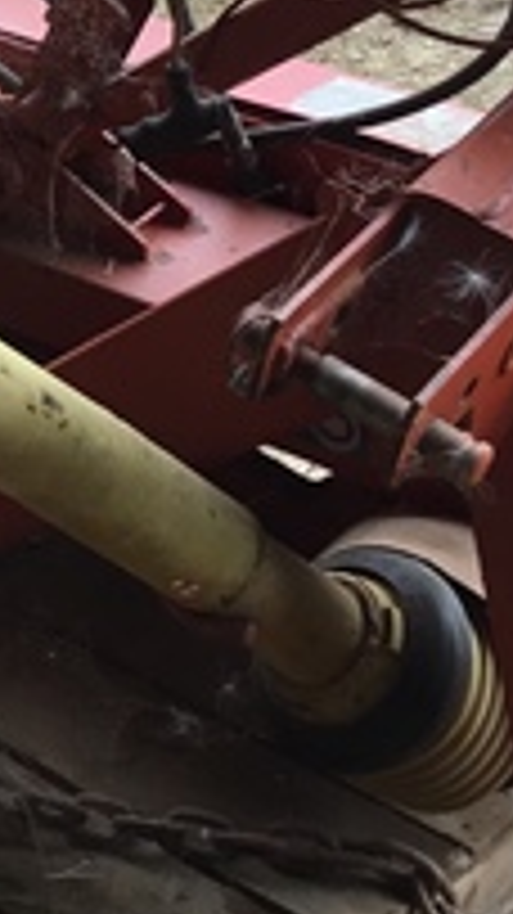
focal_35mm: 110
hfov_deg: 10.4
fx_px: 2663
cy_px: 160
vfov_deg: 19.2
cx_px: -400
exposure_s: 1/196
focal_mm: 3.3
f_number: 2.4
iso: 25
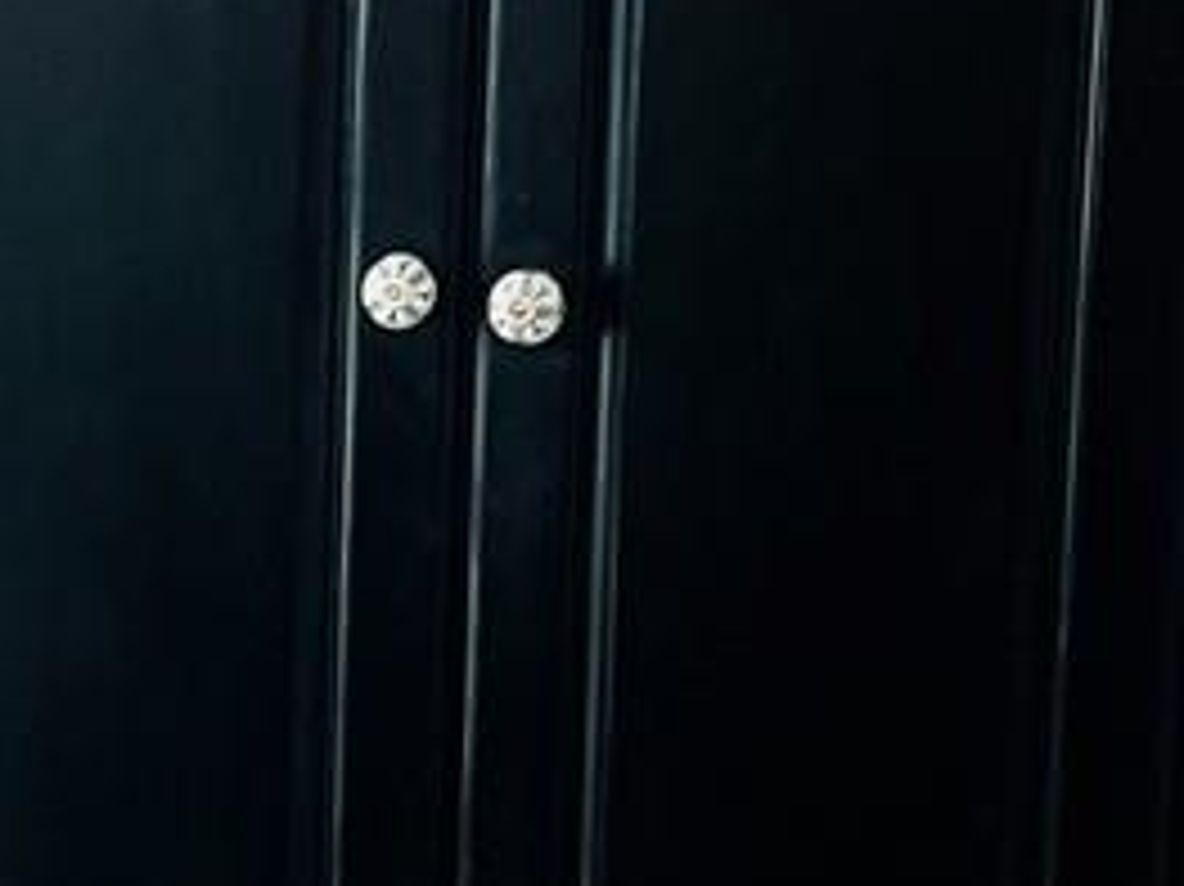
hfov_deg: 12.3
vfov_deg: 9.3
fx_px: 5402
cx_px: -185
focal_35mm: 158
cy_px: 841
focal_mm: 5.7
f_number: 1.5
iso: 40
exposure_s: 1/176
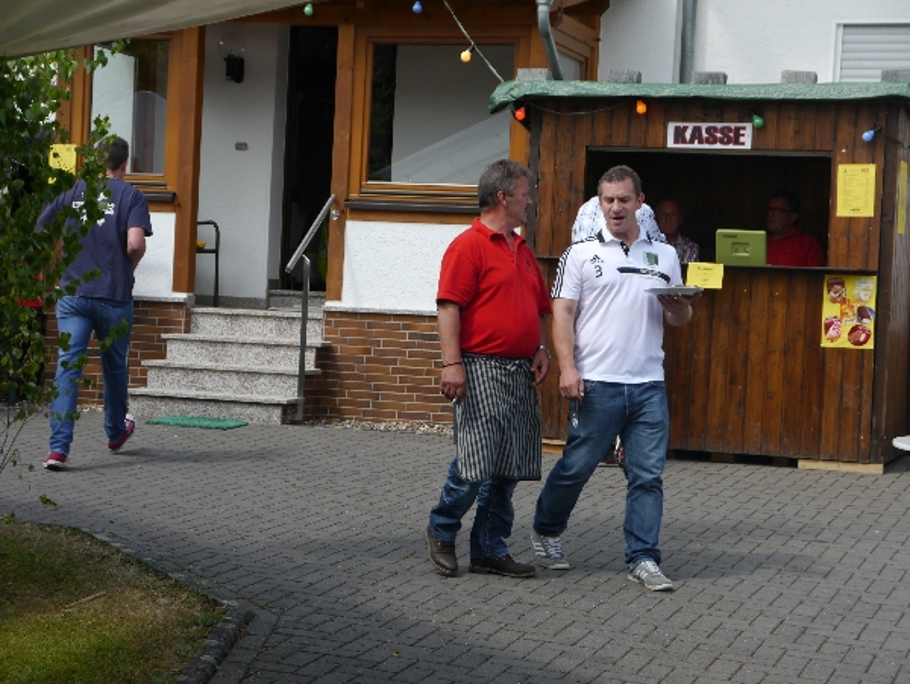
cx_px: 455
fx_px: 2210
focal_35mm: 84
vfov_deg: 17.6
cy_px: 342
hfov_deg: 23.3
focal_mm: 42
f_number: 7.1
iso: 160
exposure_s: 1/200
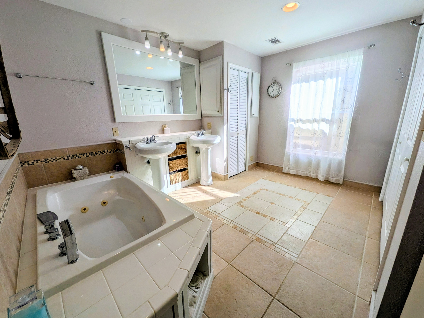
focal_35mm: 14
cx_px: 212
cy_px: 159
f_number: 2.2
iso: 57
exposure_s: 1/489
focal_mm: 1.85
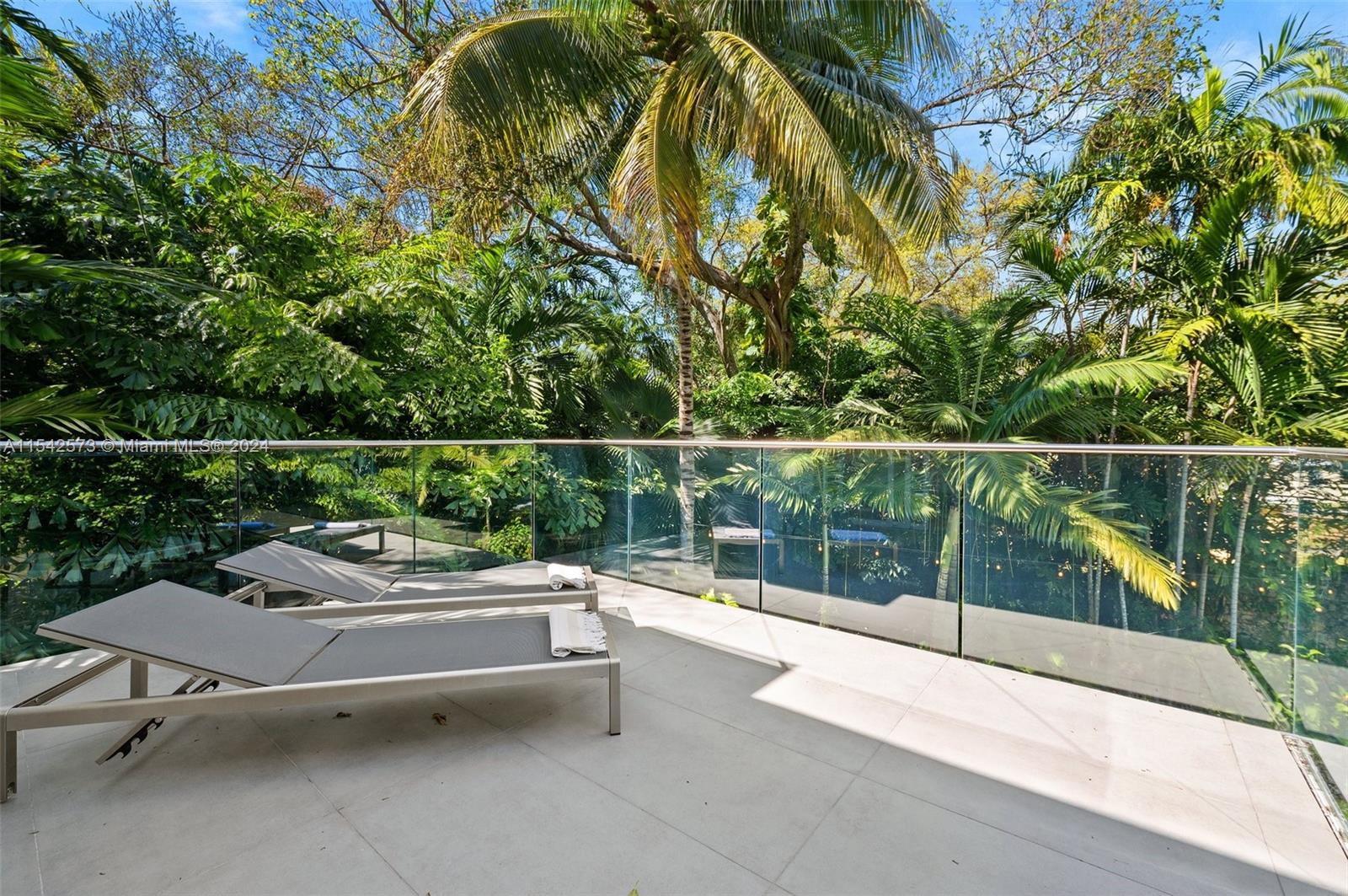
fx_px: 524
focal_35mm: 14
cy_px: 448
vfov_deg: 81.1
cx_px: 674
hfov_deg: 104.3
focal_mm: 14
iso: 200
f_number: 8
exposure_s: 1/80
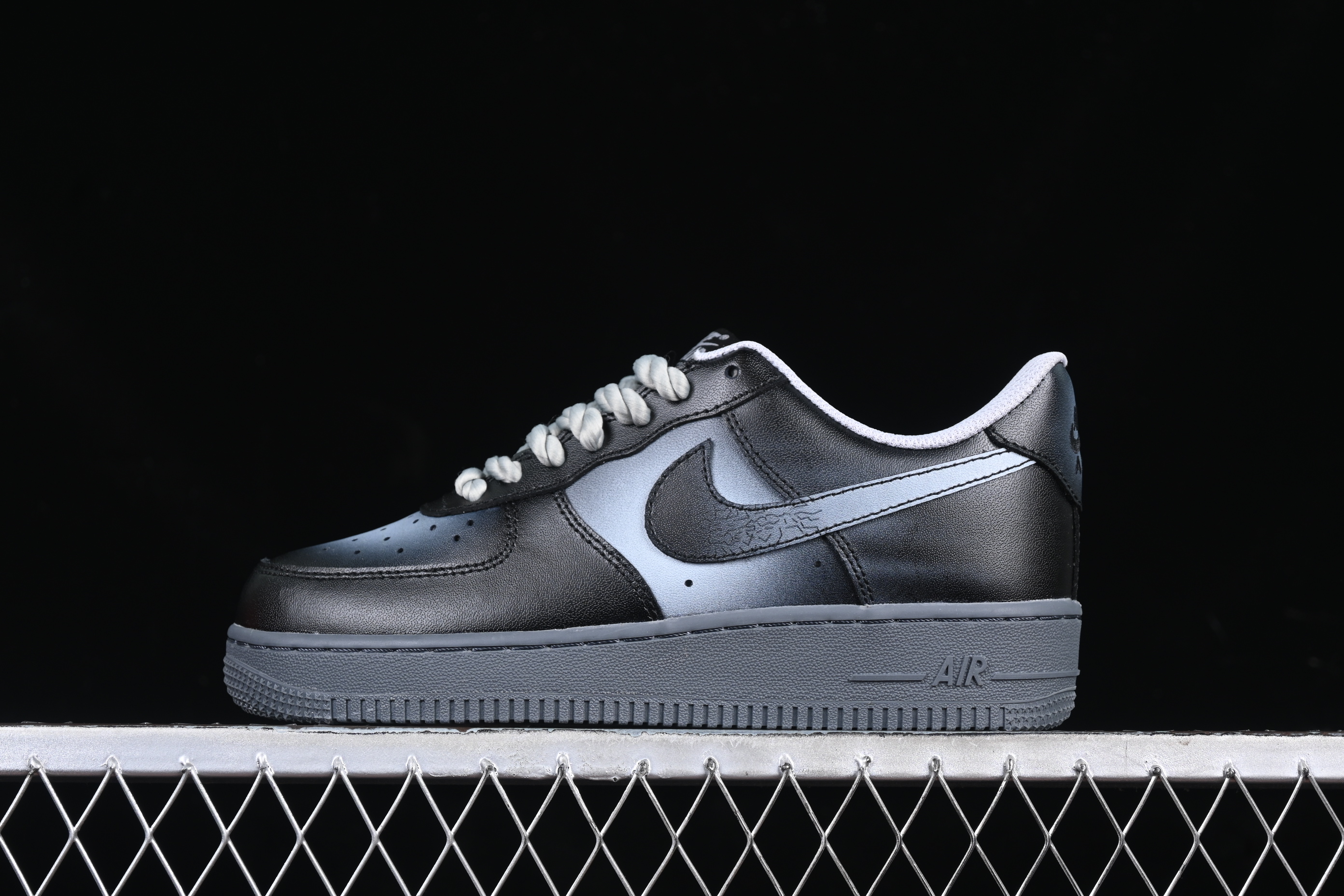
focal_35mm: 75
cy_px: 448
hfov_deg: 27.0
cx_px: 672
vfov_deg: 18.2
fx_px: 2800
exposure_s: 1/60
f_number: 6.3
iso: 160
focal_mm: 50
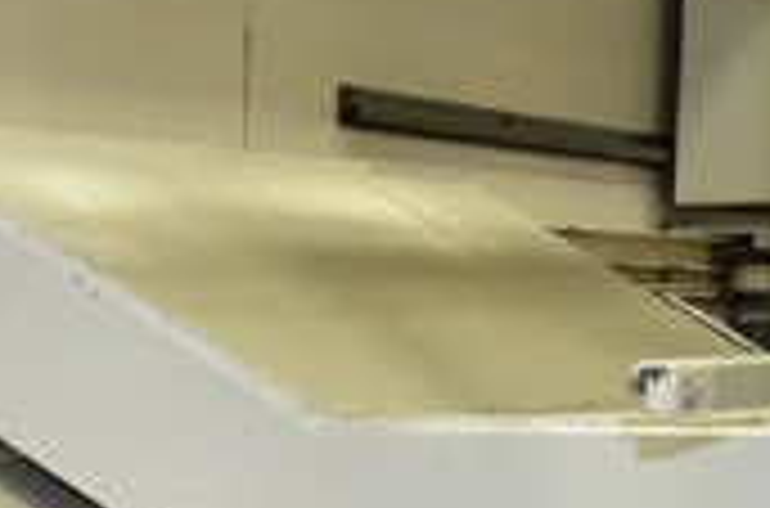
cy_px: 1272
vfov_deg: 8.6
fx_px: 3029
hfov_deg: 13.7
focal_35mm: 142
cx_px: -360
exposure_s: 1/60
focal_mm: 18
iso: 1100
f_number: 3.5
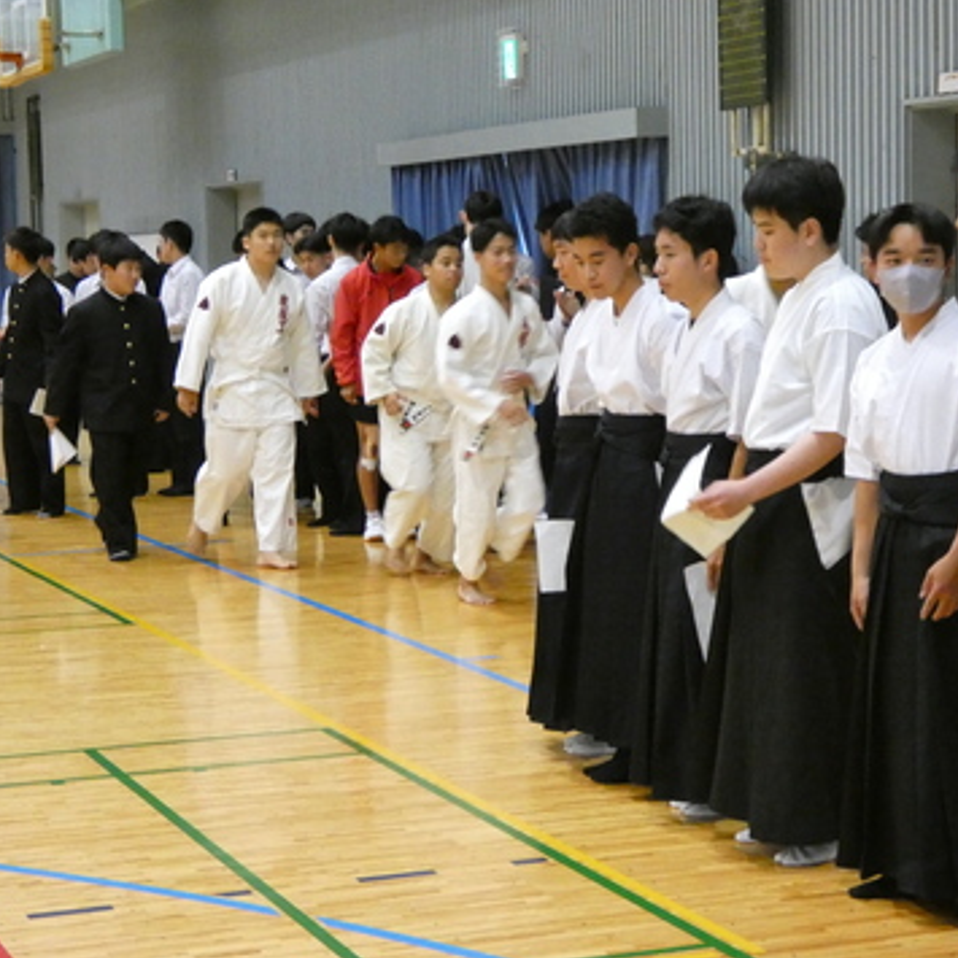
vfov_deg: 20.2
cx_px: 551
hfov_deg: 20.2
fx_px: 2693
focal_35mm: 86
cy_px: 475
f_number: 4.3
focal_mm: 12.9
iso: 1600
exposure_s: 1/60
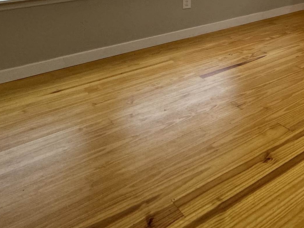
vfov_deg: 30.4
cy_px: -38
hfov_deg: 36.3
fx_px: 360
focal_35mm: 41
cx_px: 358
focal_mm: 2.22
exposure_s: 1/120
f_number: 2.2
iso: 200
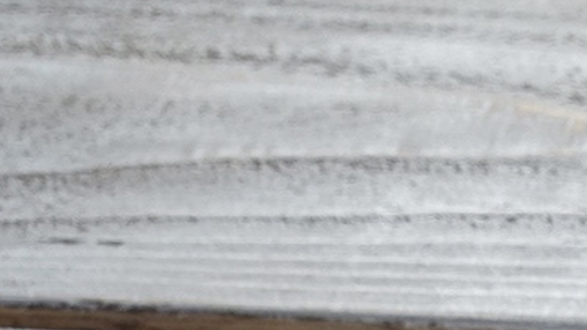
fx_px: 3284
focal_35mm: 211
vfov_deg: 5.5
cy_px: 801
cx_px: 1161
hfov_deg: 9.6
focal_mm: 16.62
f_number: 4
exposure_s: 1/250
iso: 125
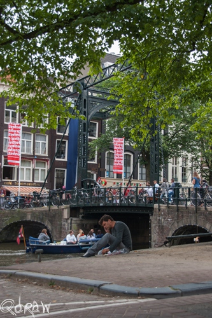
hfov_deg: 25.7
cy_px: 159
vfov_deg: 37.9
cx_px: 106
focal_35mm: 52
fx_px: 464
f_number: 4.5
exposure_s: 1/60
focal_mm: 35
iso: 125
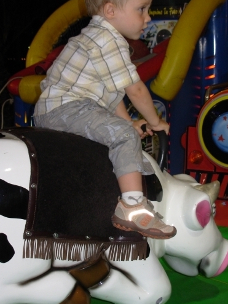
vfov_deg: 23.0
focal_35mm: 85
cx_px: 134
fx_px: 746
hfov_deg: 17.4
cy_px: 145
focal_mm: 11.5
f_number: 3.5
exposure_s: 1/45.3
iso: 50
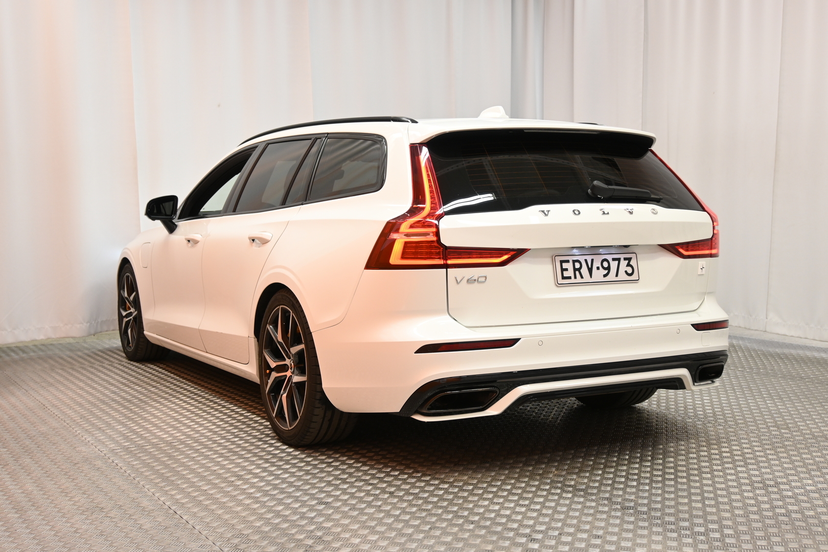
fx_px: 966
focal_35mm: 42
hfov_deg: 46.4
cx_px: 414
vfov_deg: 31.9
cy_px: 276
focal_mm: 28
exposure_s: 1/50
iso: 450
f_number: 4.5
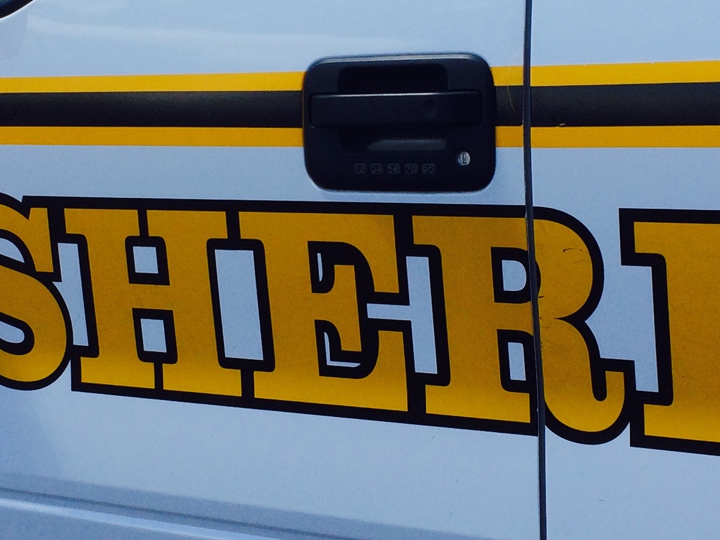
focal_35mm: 80
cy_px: 198
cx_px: 276
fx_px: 1664
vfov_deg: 18.4
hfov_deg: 24.4
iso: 32
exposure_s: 1/1580
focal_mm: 4.15
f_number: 2.2
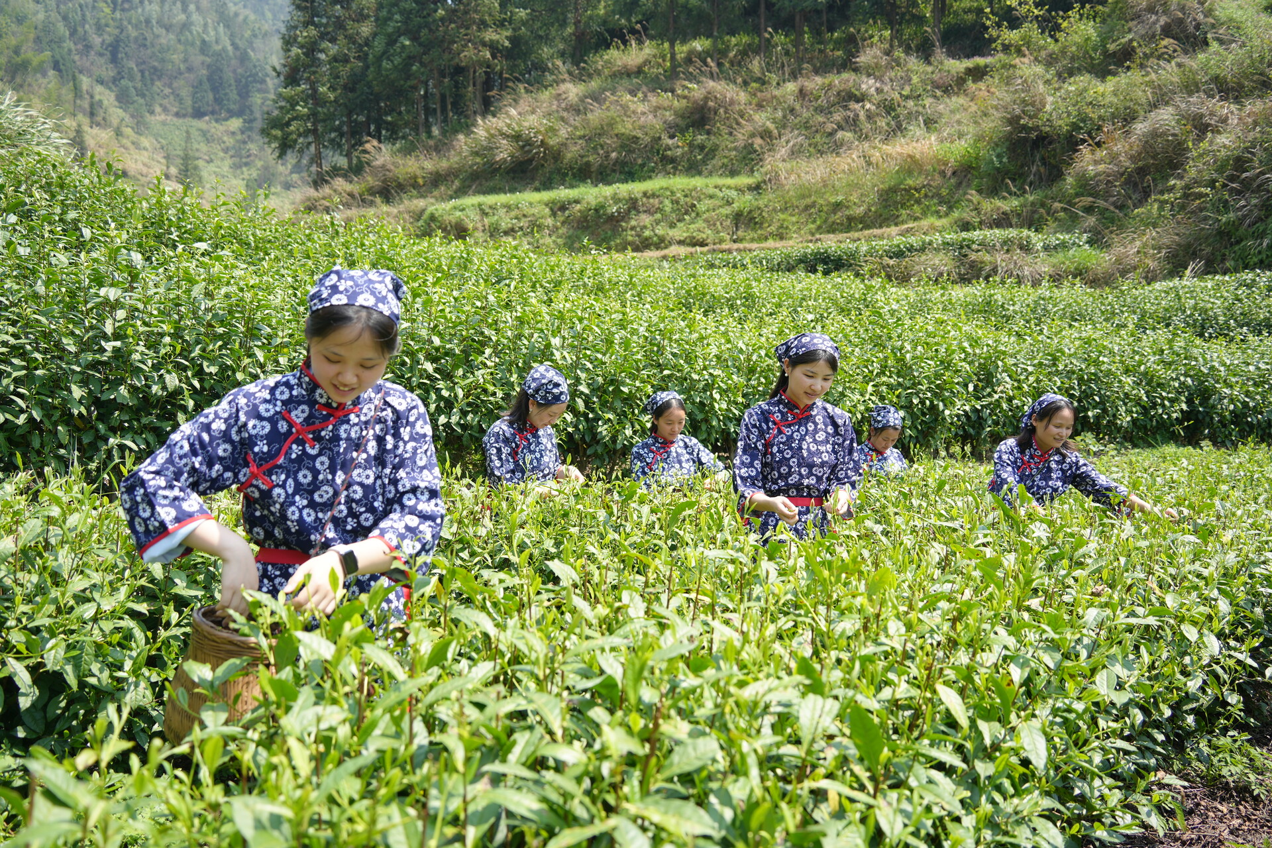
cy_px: 424
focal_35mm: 32
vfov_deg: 41.1
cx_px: 636
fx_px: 1131
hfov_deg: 58.7
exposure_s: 1/320
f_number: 4.5
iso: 100
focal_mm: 32
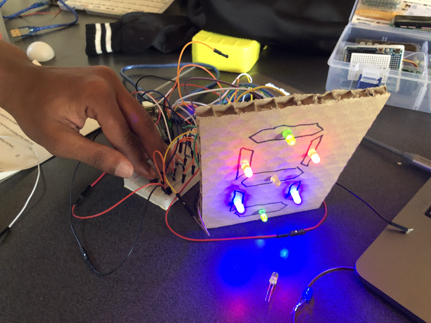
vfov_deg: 49.7
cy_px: 162
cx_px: 216
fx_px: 349
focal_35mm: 28
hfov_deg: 63.4
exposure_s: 1/6
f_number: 1.8
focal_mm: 4
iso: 100
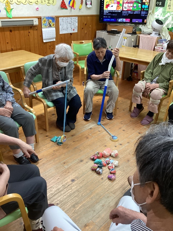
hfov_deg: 45.5
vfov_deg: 58.3
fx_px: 206
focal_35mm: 31
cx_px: 86
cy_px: 116
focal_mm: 3.3
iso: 250
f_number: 2.4
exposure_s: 1/50
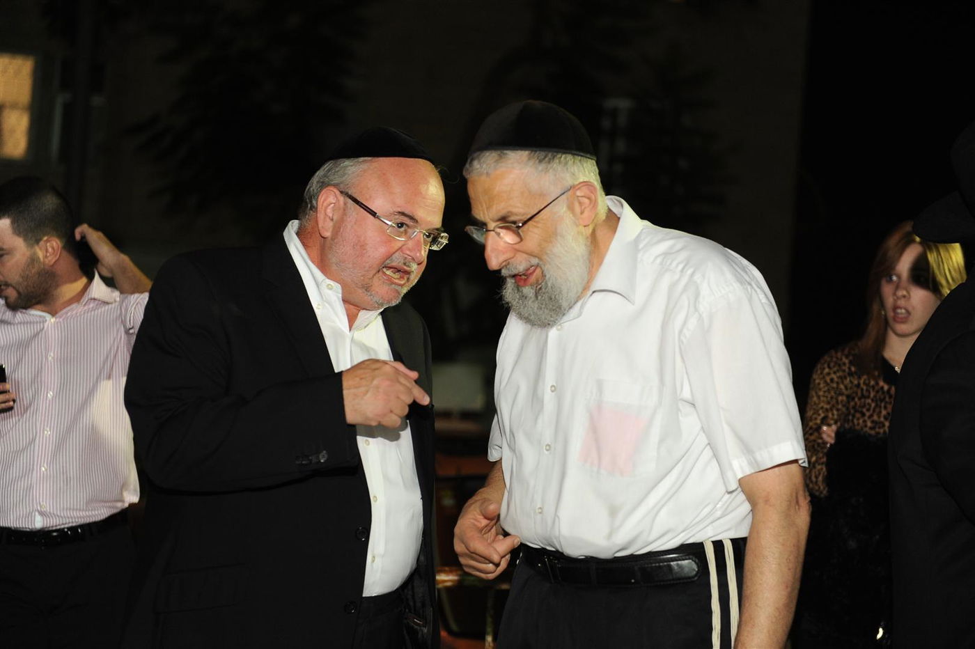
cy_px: 324
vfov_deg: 19.4
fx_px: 1895
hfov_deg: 28.9
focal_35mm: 70
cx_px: 488
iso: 1250
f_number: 3.2
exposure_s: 1/125
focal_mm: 70
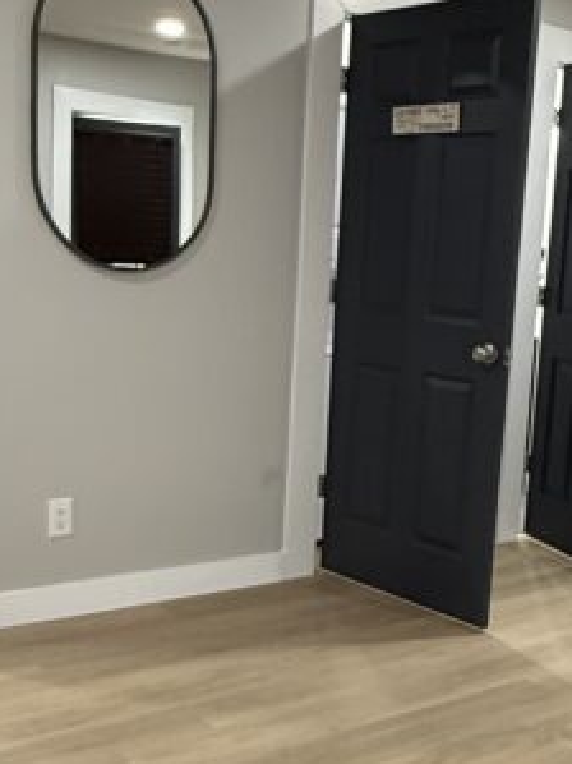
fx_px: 1058
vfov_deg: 39.6
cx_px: 380
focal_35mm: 48
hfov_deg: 30.0
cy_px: 445
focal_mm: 2.22
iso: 320
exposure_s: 1/60
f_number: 2.2
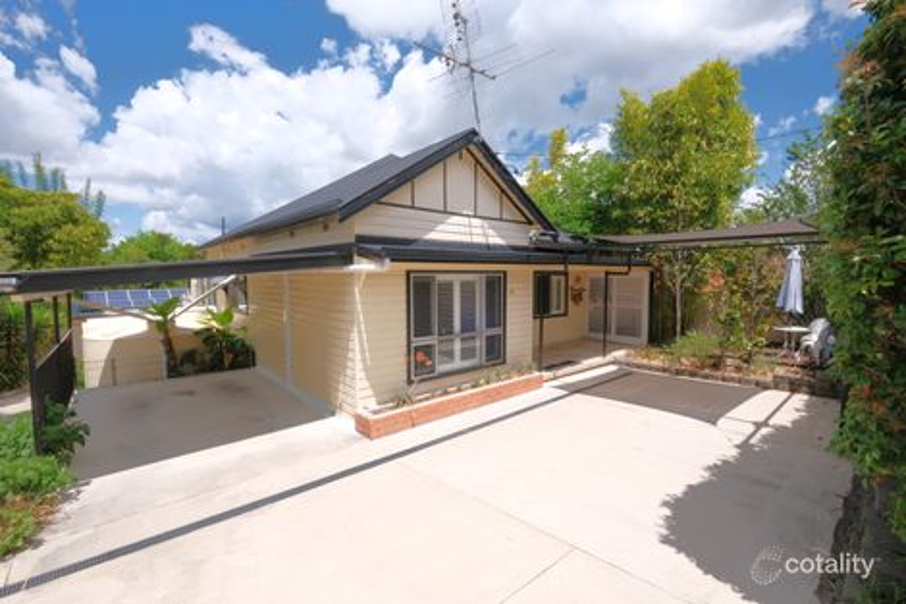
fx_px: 377
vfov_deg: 77.3
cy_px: 302
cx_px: 453
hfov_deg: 100.4
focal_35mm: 15
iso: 400
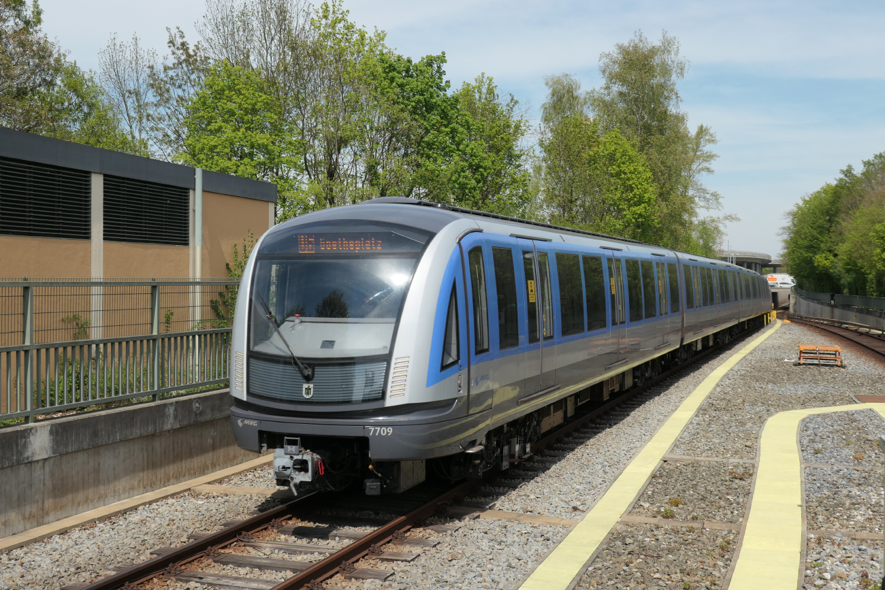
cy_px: 295
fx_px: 1033
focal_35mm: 42
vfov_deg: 31.9
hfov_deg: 46.4
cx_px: 442
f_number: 5
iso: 125
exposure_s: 1/800
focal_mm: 15.4
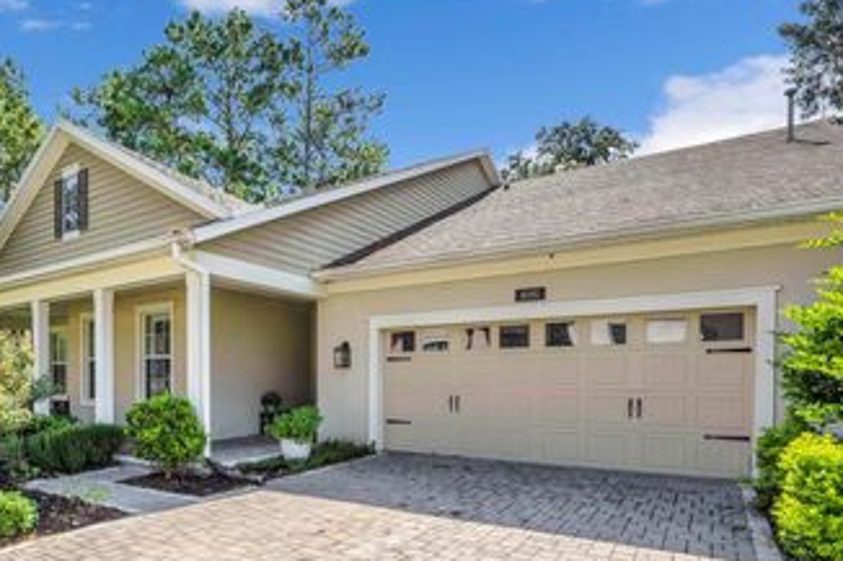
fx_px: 556
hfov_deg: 71.8
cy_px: 392
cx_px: 272
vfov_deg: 52.1
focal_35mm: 24
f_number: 9
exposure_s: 1/400
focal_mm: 15.5
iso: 200
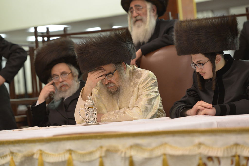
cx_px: 124
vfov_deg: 9.5
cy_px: 83
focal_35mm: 145
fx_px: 1003
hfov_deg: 14.2
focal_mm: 145
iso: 2200
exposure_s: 1/250
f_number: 3.5
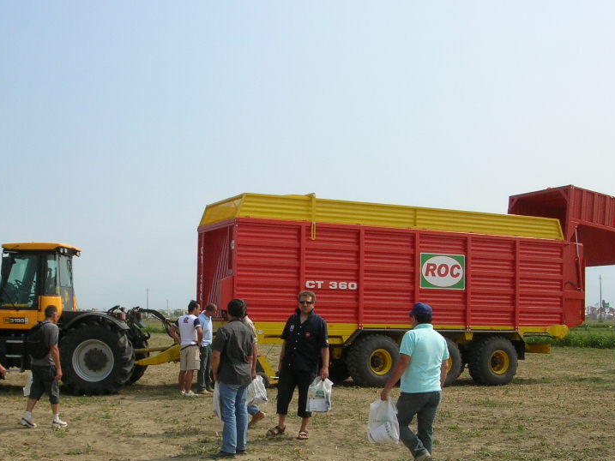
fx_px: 888
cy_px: 294
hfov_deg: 38.1
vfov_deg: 29.0
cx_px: 254
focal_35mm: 50
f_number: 5.6
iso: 50
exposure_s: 1/393
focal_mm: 5.8
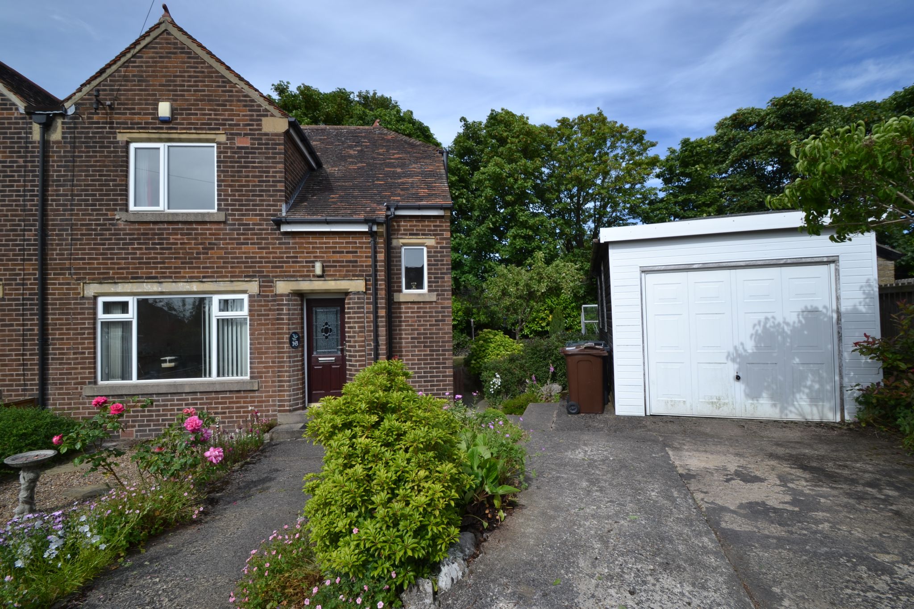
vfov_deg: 77.3
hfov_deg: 100.4
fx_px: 381
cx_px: 457
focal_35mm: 15
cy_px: 304
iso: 100
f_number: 7.1
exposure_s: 1/200
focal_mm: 10
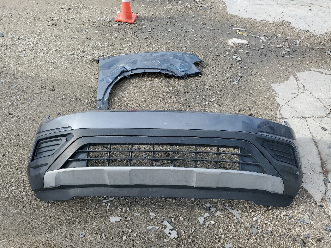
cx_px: 166
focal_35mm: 26
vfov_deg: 53.1
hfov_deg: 67.3
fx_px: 249
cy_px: 124
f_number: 1.5
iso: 50
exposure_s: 1/1250
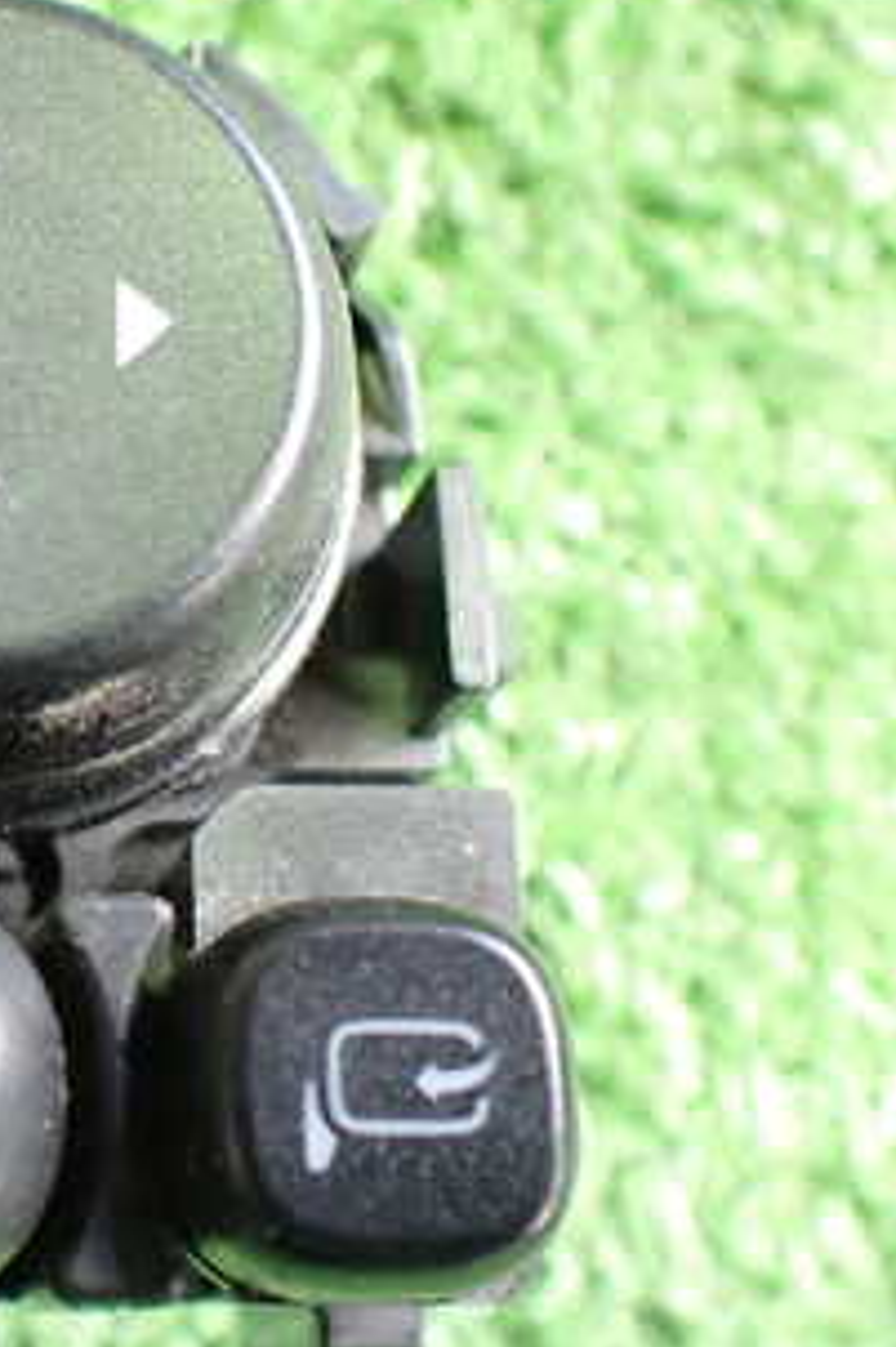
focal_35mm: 62
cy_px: 616
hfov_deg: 20.7
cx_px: -116
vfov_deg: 32.4
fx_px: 2317
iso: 800
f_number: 2.3
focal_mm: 5.4
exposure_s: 1/30
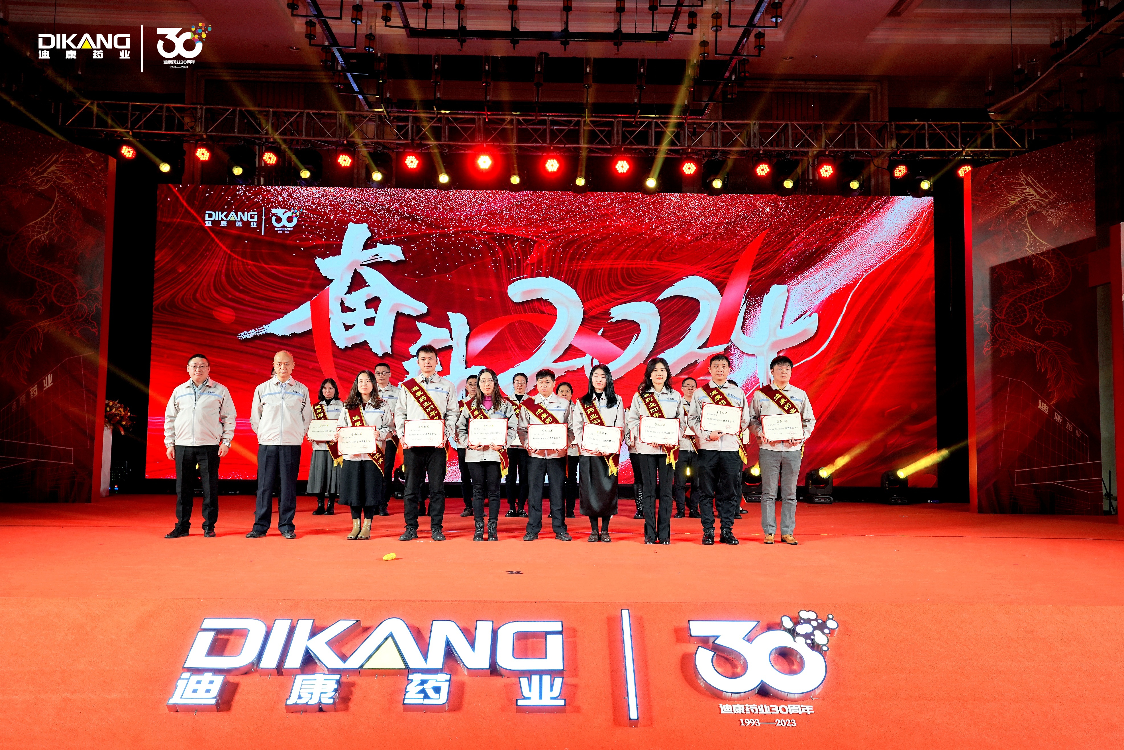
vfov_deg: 47.9
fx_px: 843
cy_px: 375
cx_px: 562
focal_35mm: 27
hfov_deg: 67.4
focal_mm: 27
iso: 800
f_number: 6.3
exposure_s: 1/60
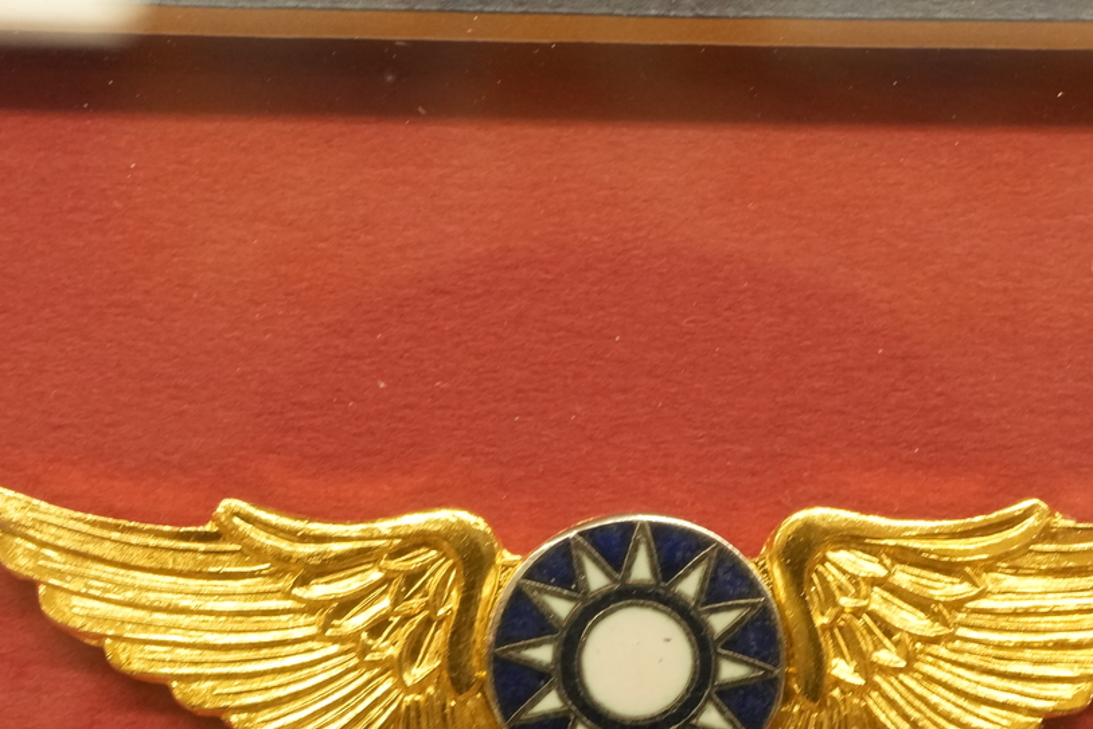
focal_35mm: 93
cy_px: 634
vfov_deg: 14.6
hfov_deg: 21.9
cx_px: 628
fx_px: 2823
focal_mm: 35
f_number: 8
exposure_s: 1/40
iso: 2000
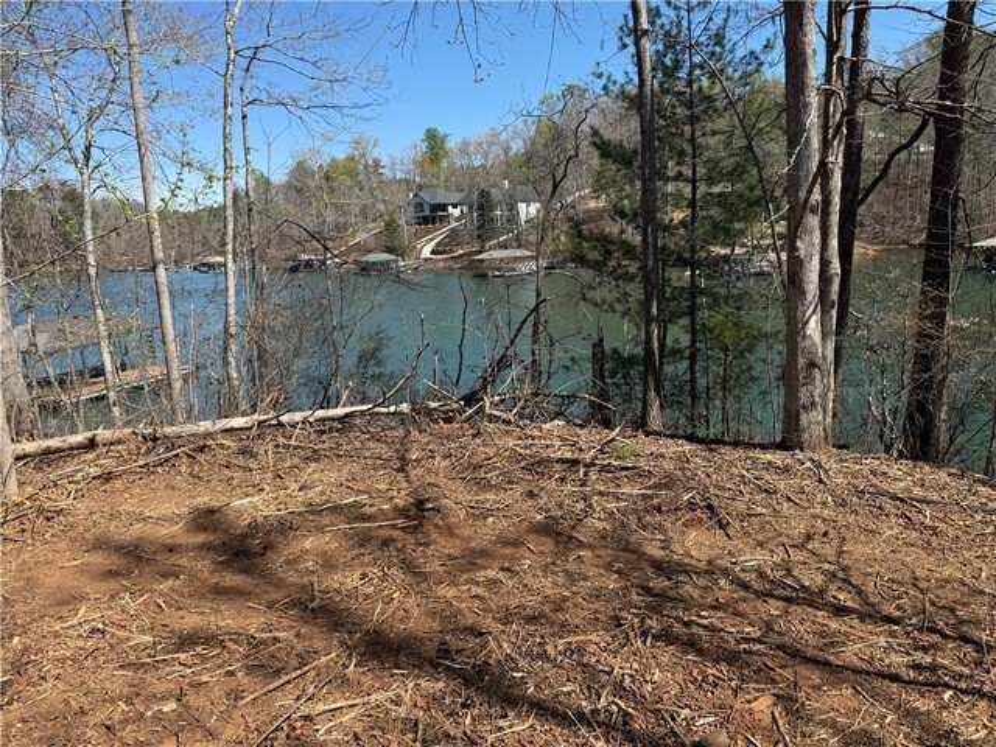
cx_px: 498
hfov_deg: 71.6
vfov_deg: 56.8
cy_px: 374
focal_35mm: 24
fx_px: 691
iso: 80
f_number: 1.78
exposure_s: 1/3279
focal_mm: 6.76
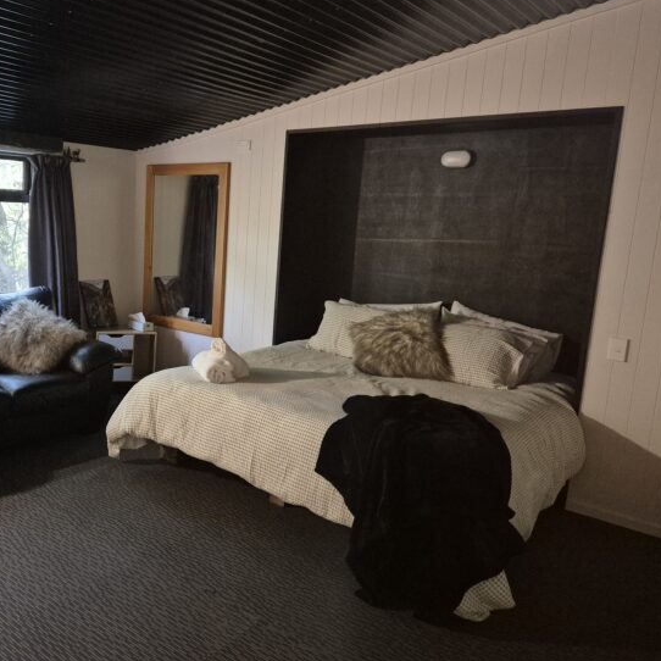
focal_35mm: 30
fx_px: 648
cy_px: 328
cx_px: 187
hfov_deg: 52.3
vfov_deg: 54.0
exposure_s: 1/100
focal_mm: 5.4
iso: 1600
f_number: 1.8
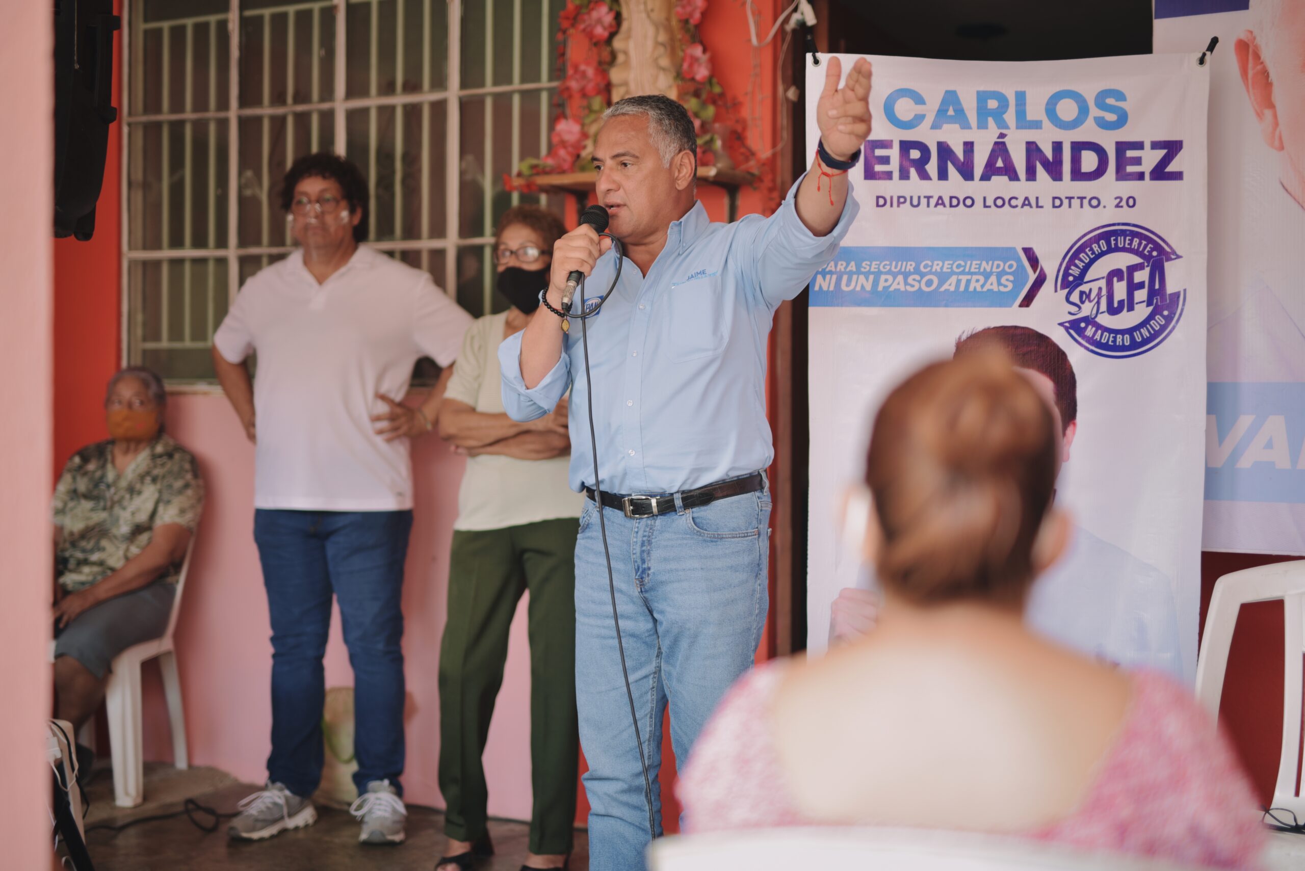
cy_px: 436
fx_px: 1813
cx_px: 652
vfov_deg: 27.0
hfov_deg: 39.6
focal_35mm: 50
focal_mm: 50
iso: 100
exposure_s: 1/200
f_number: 2.2
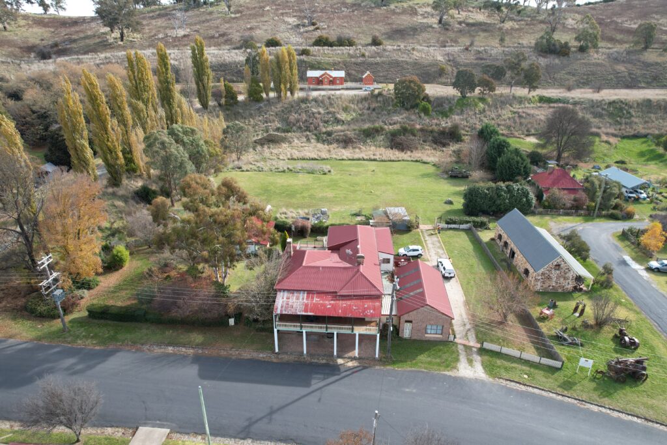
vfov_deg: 57.2
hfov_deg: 78.6
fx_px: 408
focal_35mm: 22
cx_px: 334
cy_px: 222
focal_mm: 8.38
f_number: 2.8
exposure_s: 1/400
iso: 100
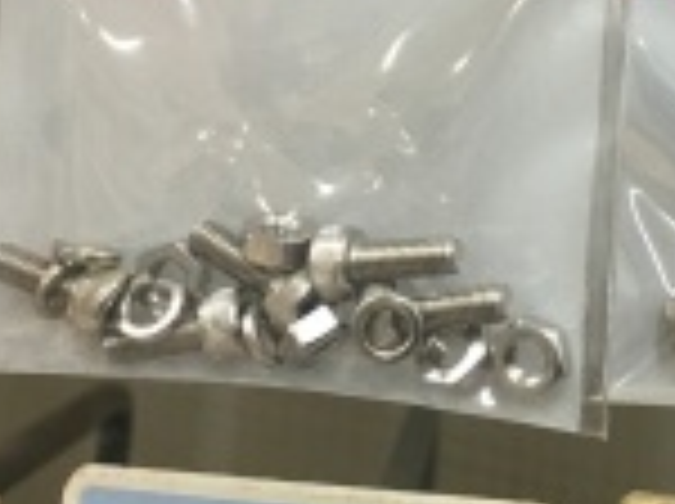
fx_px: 1694
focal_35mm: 87
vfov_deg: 16.3
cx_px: 554
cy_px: -92
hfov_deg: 22.2
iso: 40
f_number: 2.2
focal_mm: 4.15
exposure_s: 1/30
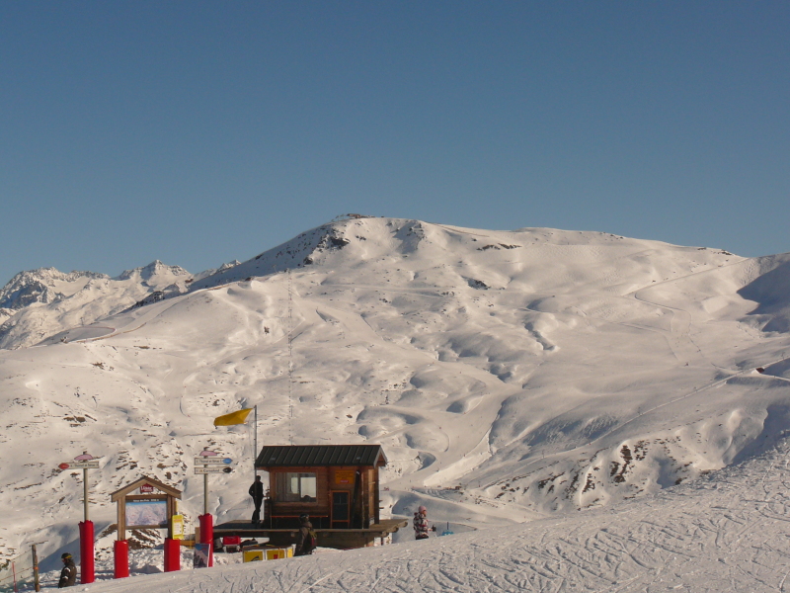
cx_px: 395
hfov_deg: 23.8
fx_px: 1871
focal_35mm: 82
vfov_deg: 18.0
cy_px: 296
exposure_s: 1/800
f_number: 6.3
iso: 80
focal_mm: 12.2
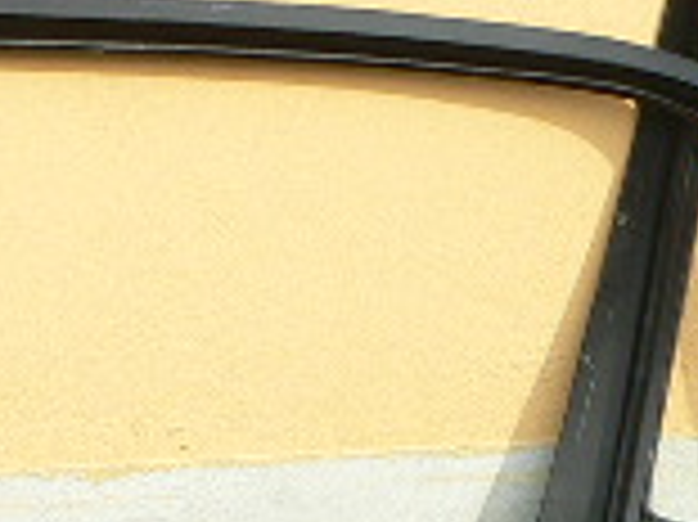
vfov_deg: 7.8
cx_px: 680
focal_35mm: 186
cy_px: 747
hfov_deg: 10.6
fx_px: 3748
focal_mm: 6
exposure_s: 1/125
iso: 80
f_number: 4
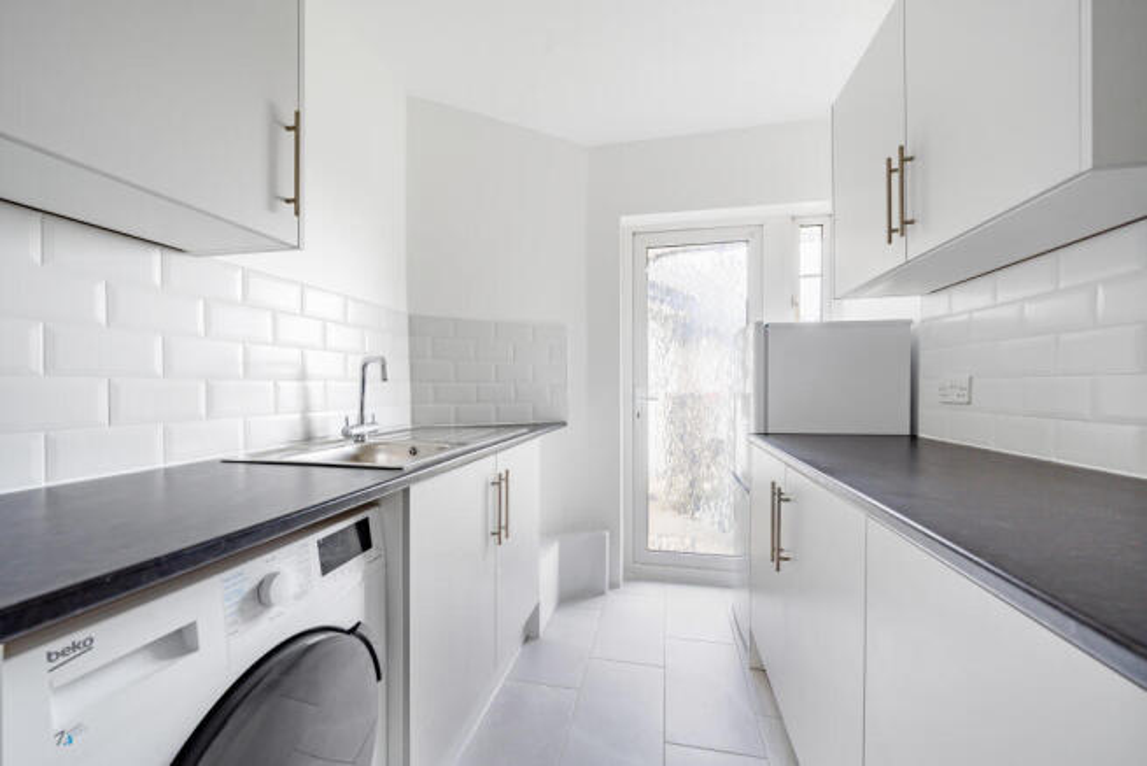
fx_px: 414
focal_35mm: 13
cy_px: 383
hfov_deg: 108.3
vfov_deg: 85.5
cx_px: 574
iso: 100
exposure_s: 1/5
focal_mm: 13
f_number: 8
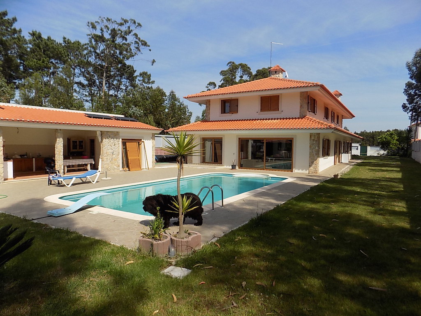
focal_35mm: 23
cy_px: 158
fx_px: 280
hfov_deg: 73.9
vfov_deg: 58.9
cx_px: 210
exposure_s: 1/1250
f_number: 3.1
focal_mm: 4
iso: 80
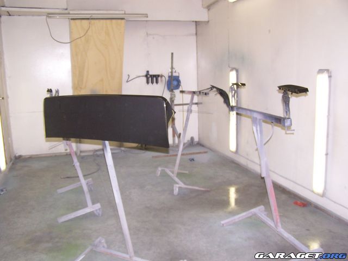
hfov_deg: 49.0
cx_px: 174
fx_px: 382
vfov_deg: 37.7
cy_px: 130
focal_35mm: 38
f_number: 2.8
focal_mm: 6.3
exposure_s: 1/60
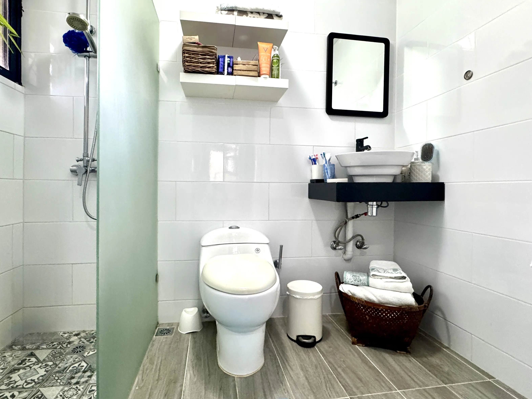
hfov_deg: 87.7
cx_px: 252
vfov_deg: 71.6
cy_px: 192
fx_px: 277
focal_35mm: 18
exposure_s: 1/60
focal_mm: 2.22
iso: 320
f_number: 2.2
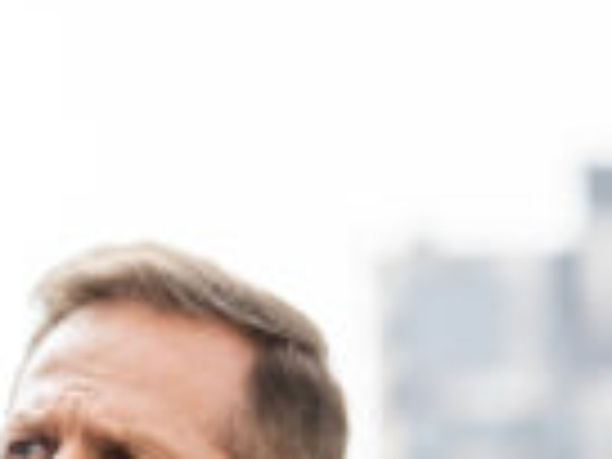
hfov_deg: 3.7
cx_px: -324
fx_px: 9388
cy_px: 684
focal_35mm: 531
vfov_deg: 2.8
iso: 125
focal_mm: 122
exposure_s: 1/250
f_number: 5
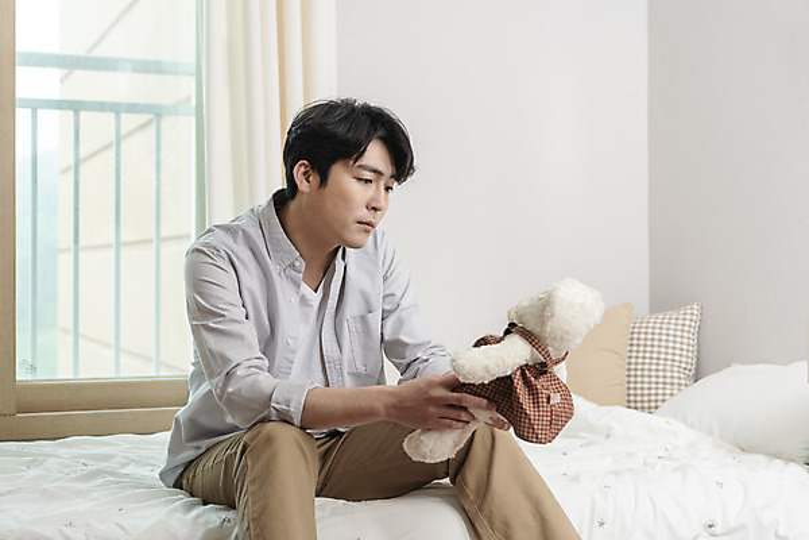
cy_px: 270
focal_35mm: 55
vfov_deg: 24.6
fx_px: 1236
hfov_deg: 36.2
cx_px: 404
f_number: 4
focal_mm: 55
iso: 320
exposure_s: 1/125
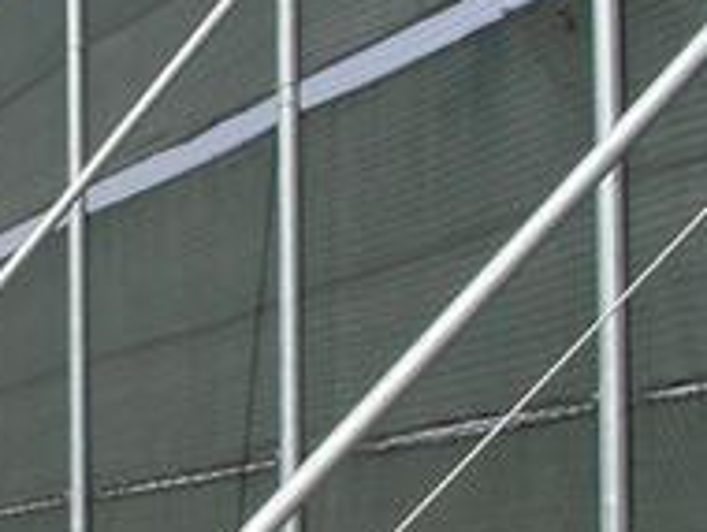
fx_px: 3067
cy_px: 530
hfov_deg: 12.7
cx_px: -238
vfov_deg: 9.8
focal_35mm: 150
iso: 100
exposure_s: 1/387
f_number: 7.5
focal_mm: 7.85
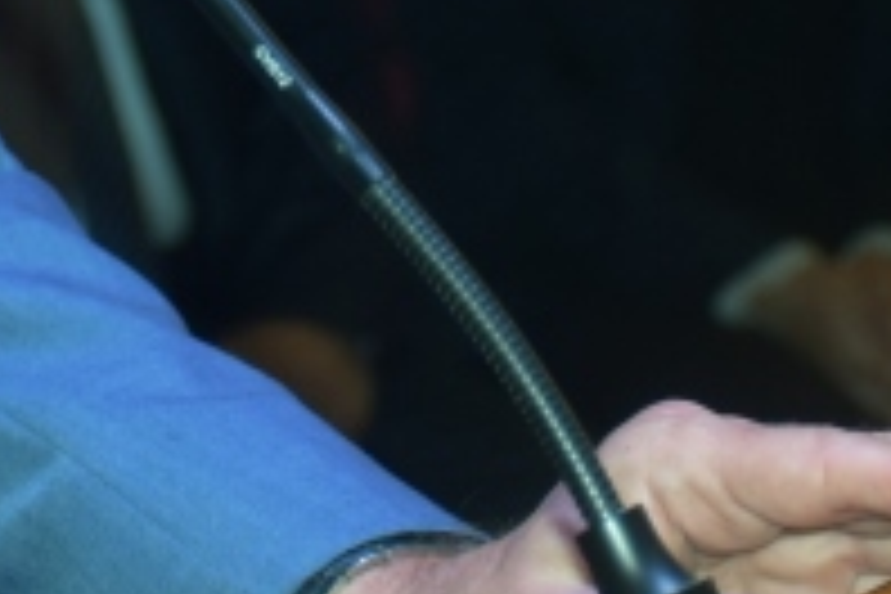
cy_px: -749
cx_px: -58
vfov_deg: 4.1
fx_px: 8068
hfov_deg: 6.3
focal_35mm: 326
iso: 400
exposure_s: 1/60
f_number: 4.5
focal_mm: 42
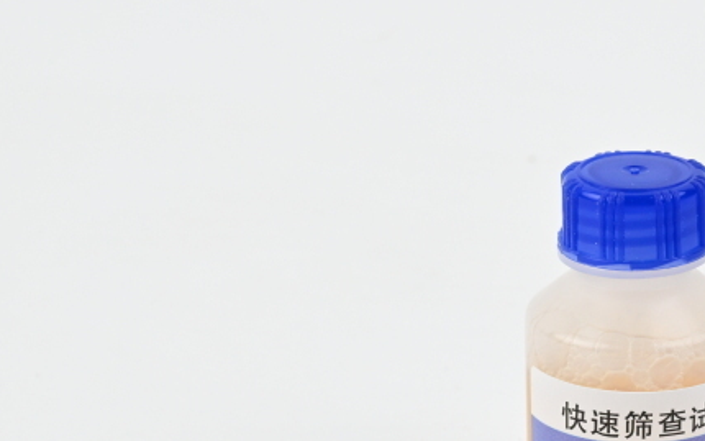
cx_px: 654
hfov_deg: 13.0
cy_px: 364
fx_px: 3075
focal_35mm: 160
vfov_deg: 8.2
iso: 800
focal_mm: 50
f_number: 11
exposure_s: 1/160
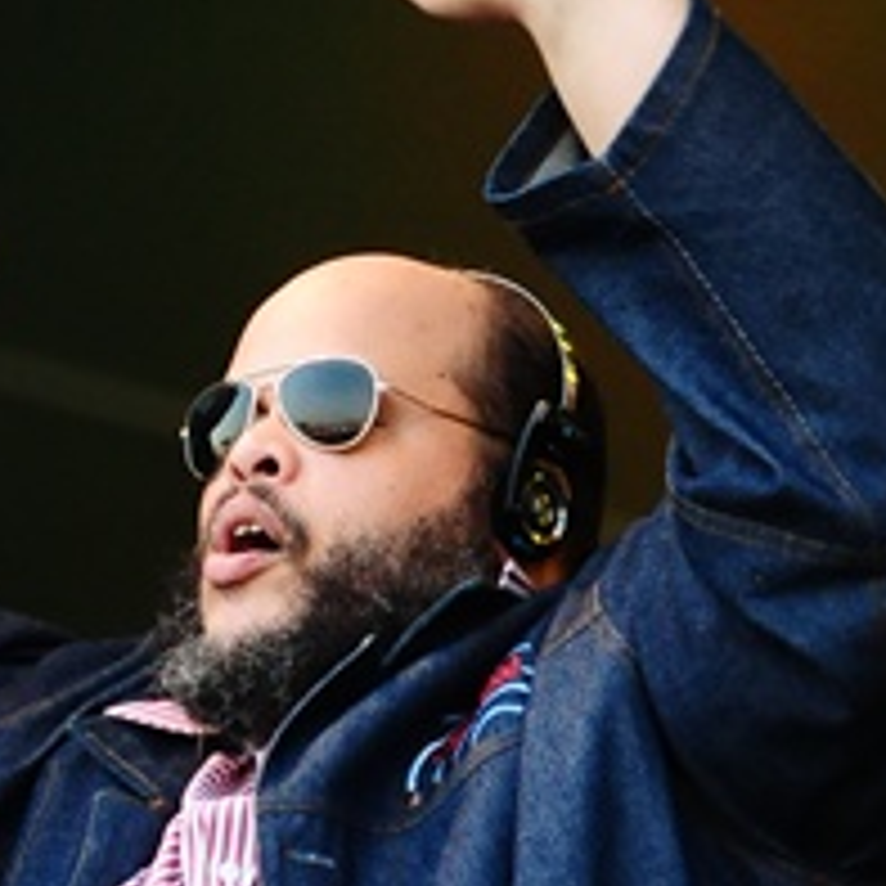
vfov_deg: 5.6
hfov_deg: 5.6
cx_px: 234
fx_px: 8977
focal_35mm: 310
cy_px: 679
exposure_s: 1/320
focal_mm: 80
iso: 1000
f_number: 5.6
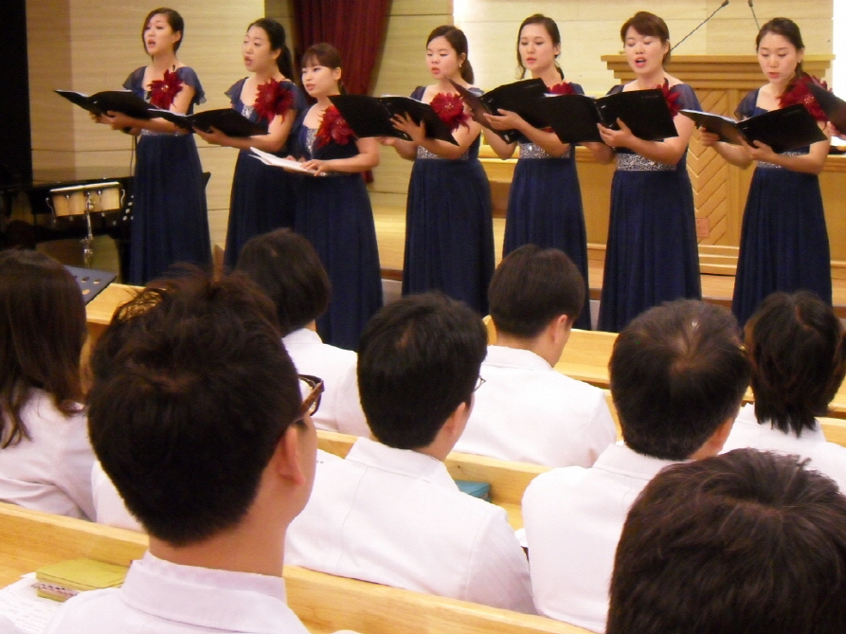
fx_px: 1637
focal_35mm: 67
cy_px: 239
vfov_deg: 21.9
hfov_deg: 28.7
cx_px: 600
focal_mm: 8.2
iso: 400
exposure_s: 1/20
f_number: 3.8
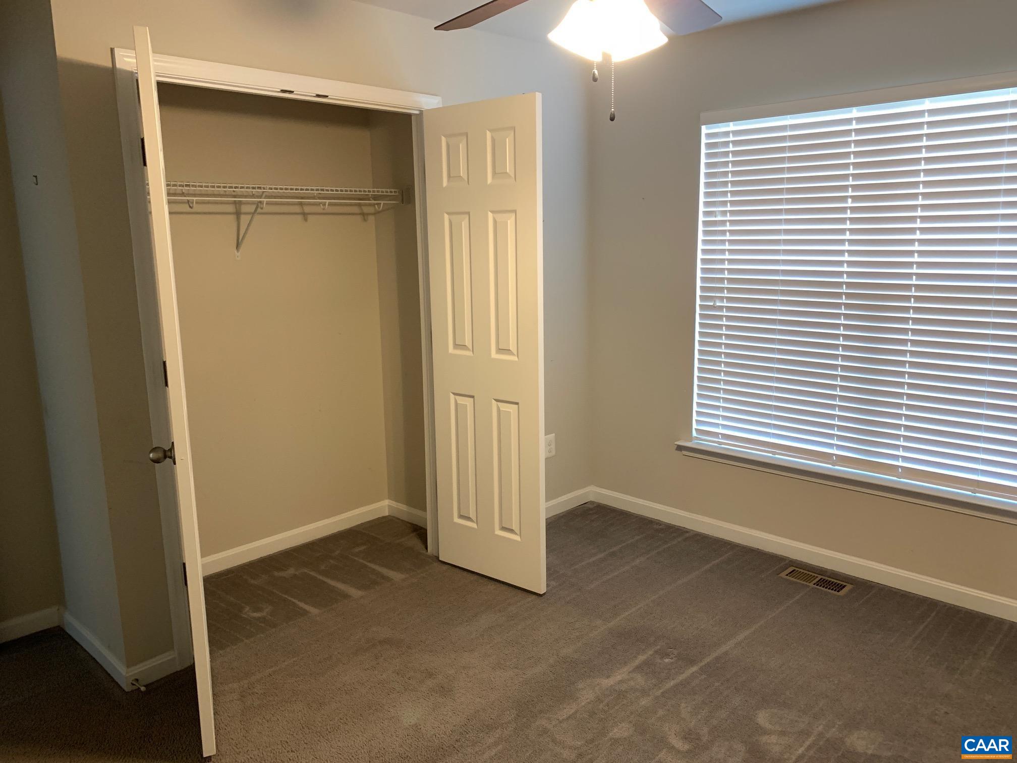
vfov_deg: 53.1
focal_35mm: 26
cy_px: 382
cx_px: 508
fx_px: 764
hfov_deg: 67.3
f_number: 1.8
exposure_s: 1/60
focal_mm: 4.25
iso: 200
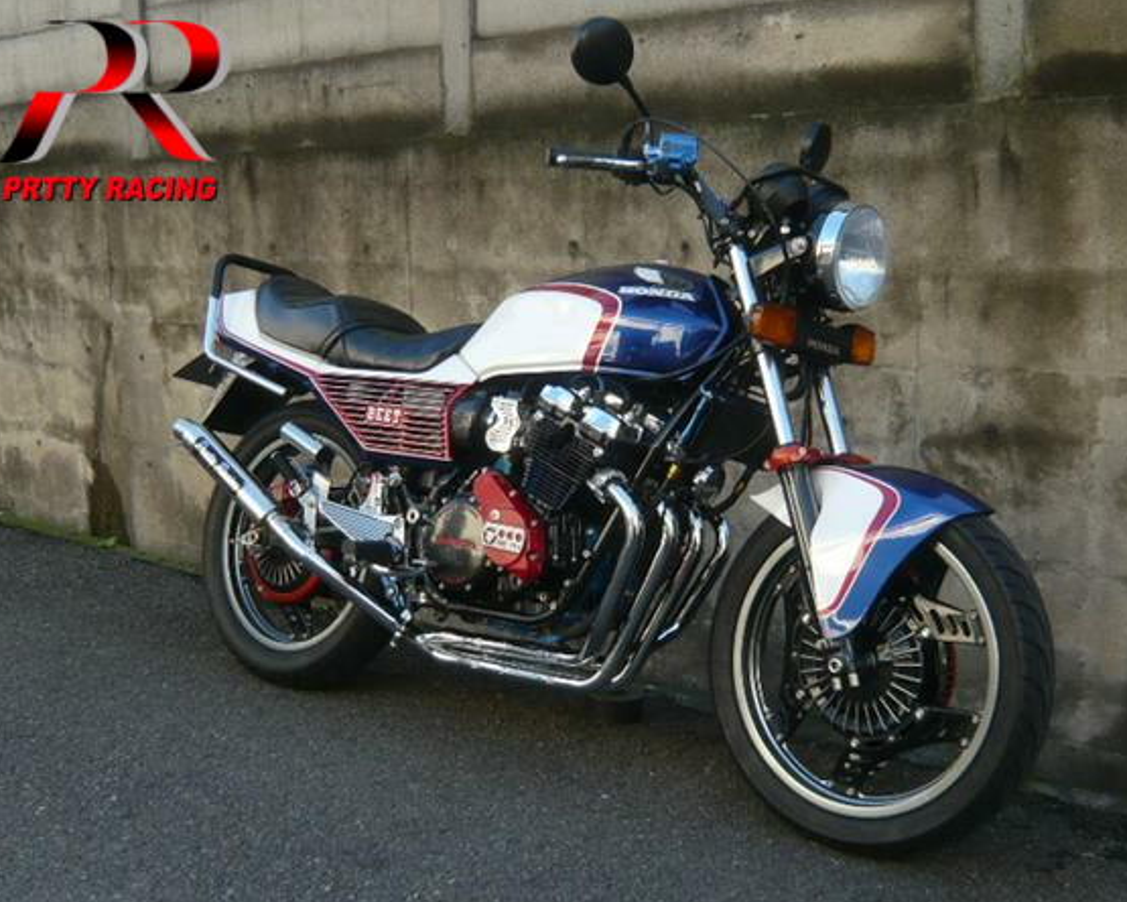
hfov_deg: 47.9
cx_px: 577
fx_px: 1267
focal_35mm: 38
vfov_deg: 39.2
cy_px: 449
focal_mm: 4.6
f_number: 2.8
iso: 100
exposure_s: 1/200
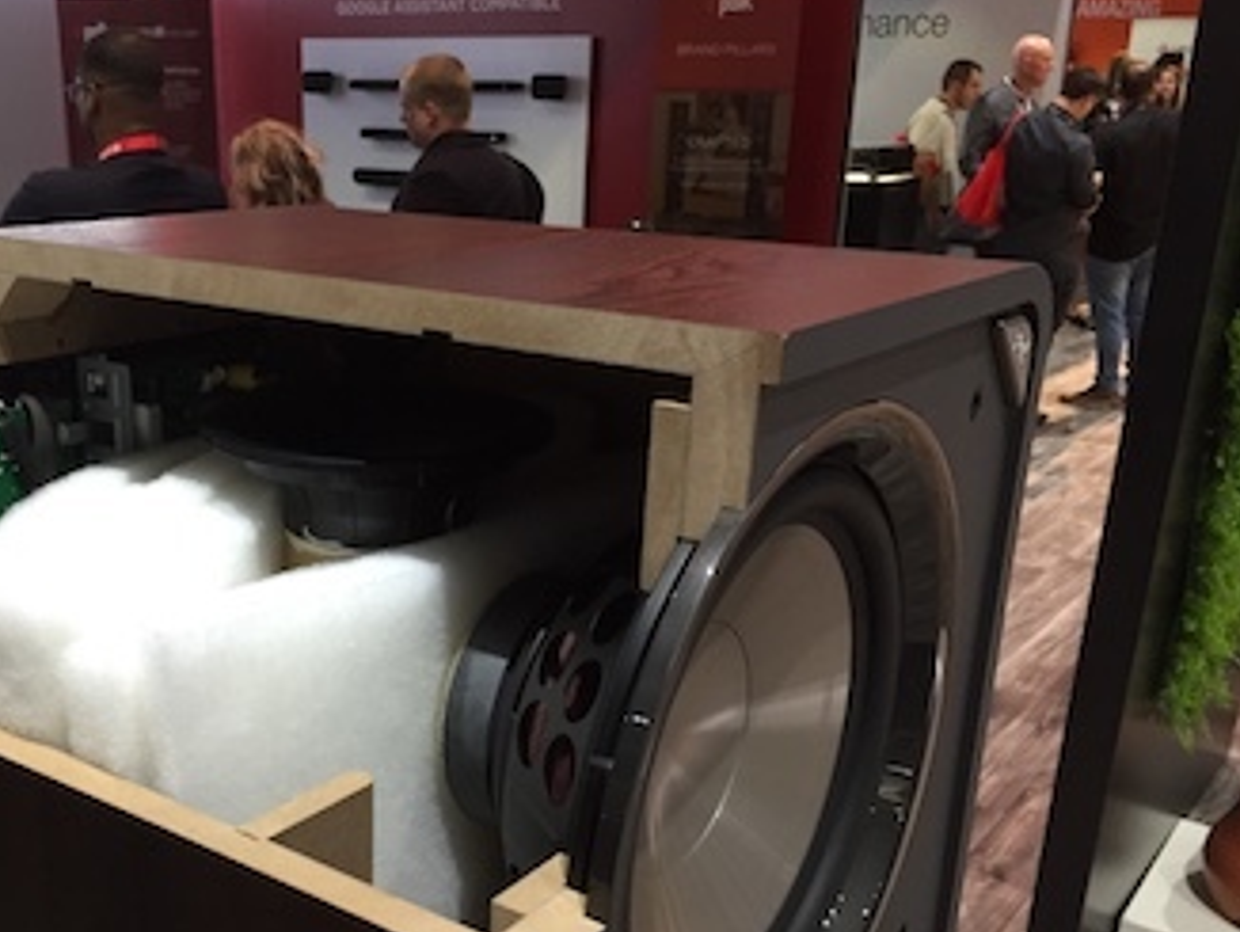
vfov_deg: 35.7
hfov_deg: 46.1
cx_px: 422
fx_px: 1434
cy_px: 616
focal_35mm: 40
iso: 125
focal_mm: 4.15
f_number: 2.2
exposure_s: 1/30
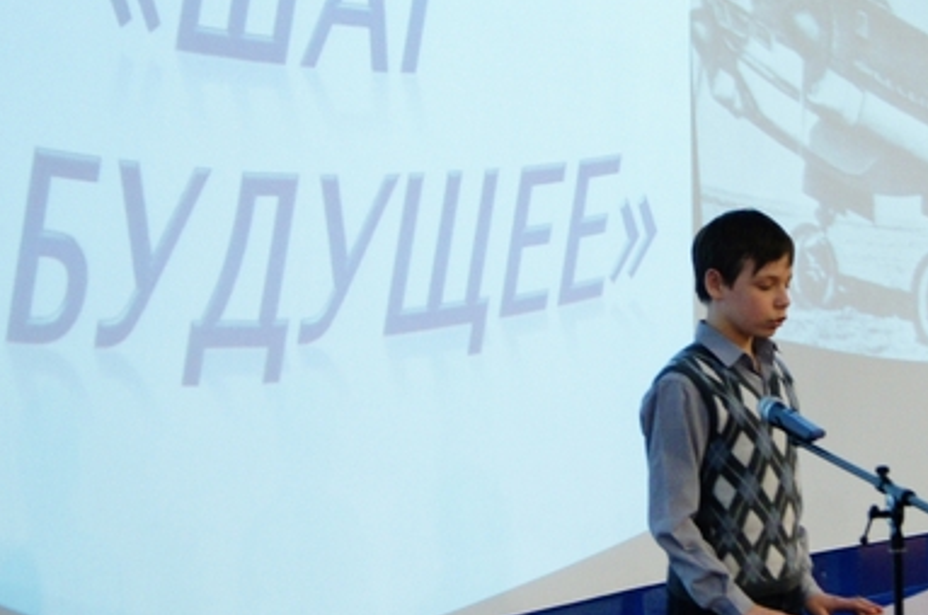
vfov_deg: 15.5
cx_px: 654
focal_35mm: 88
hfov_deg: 23.0
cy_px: 263
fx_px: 2260
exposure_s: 1/30
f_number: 5
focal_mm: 35
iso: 1600
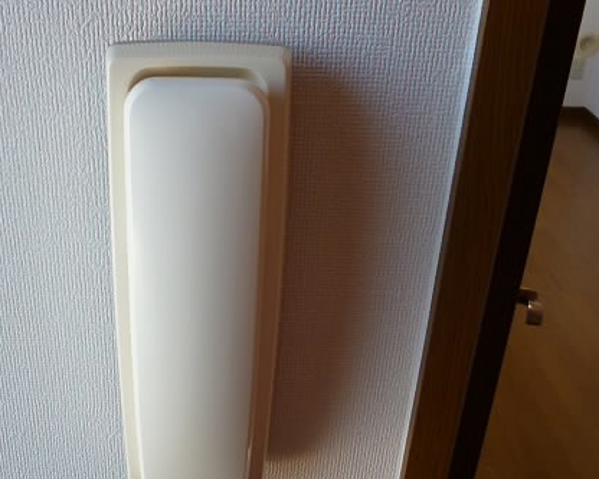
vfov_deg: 32.4
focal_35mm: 46
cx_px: 199
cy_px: 332
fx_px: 816
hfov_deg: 39.8
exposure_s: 1/60
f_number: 3.1
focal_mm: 5
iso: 160
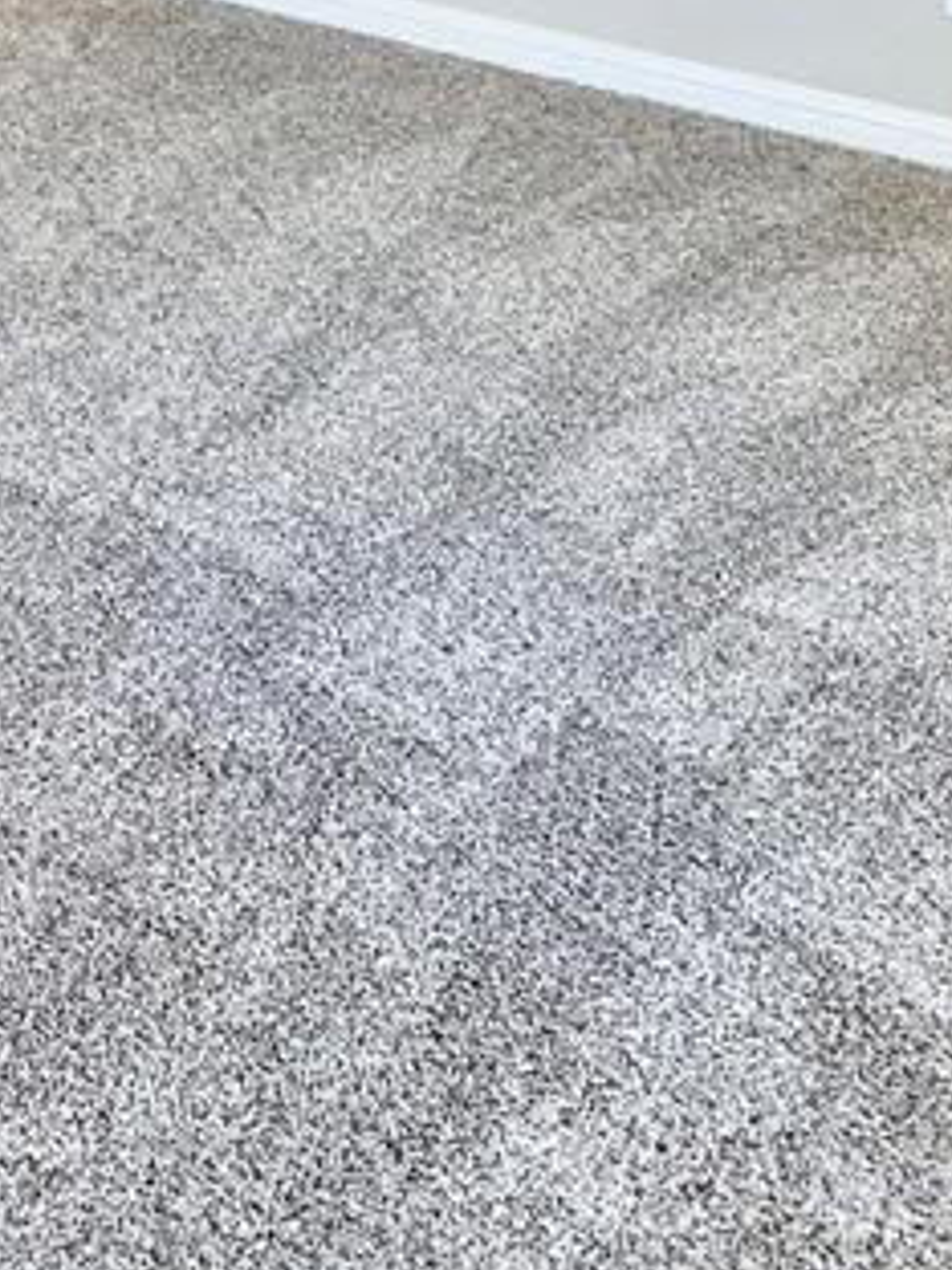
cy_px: -106
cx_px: -106
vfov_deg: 27.8
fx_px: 2347
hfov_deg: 21.7
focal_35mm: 64
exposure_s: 1/60
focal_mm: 4.25
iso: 64
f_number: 1.8
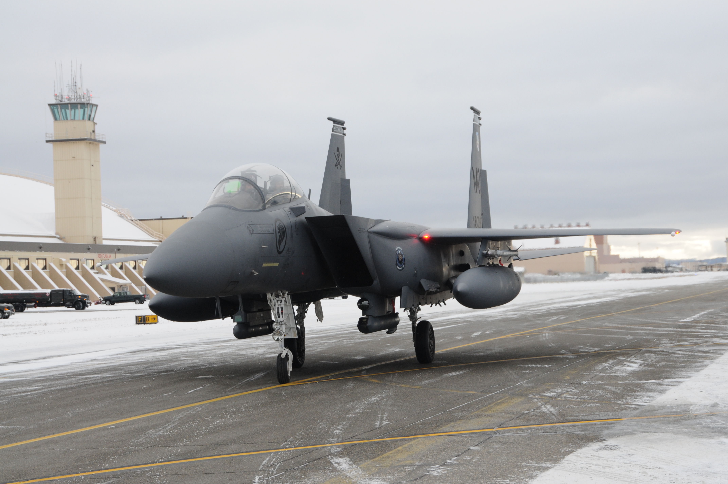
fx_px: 1666
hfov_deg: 24.6
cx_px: 364
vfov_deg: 16.5
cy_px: 242
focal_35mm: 82
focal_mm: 55
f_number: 7.1
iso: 400
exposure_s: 1/250
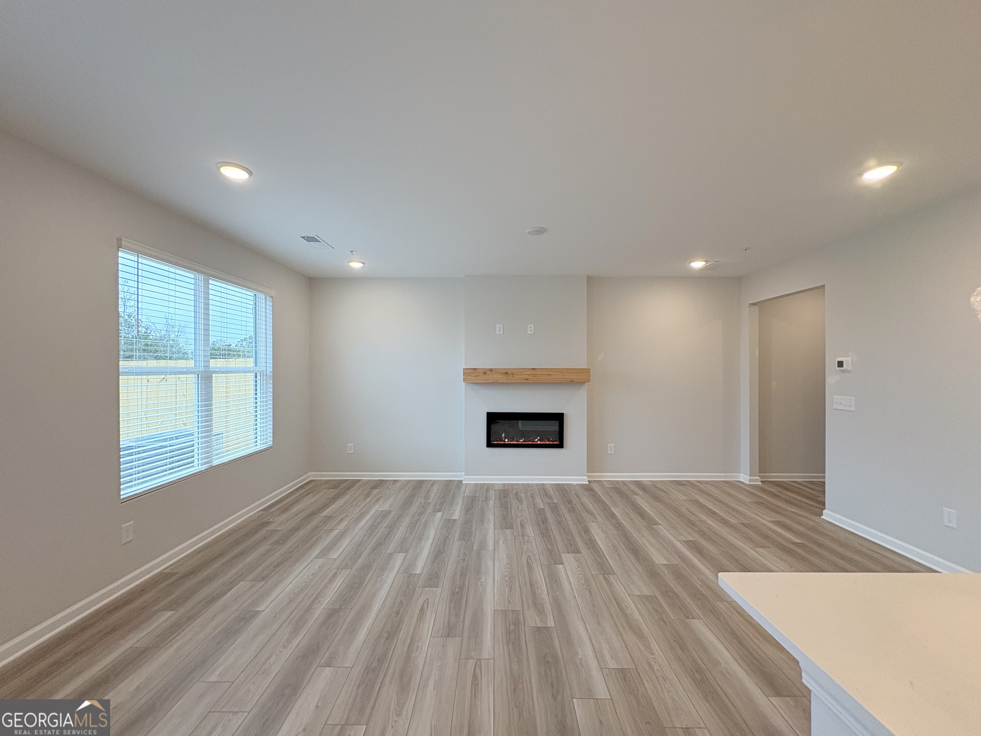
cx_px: 490
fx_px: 397
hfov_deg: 102.1
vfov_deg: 85.7
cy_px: 368
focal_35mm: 14
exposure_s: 1/120
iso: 160
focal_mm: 2.22
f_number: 2.2
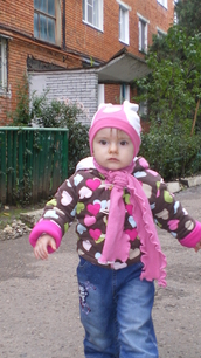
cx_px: 97
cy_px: 227
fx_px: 578
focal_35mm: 61
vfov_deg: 34.2
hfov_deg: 19.7
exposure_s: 1/80
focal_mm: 6.3
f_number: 3.1
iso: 64
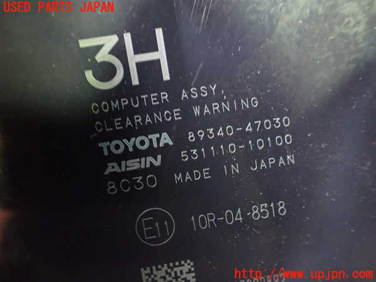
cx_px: 188
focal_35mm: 30
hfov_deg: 60.0
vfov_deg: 46.8
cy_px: 141
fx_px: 326
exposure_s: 1/40
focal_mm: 5.4
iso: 800
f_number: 2.3
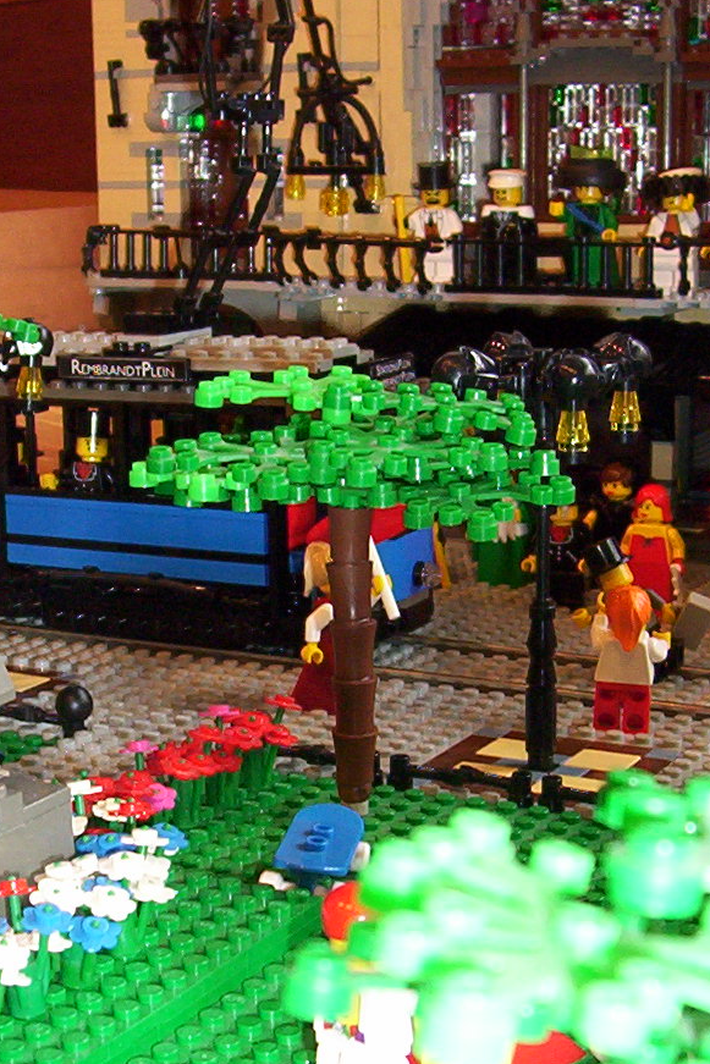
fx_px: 2484
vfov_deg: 24.1
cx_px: 199
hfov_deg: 16.2
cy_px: 726
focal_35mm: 84
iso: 140
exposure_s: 1/60
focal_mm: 5.77
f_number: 2.73
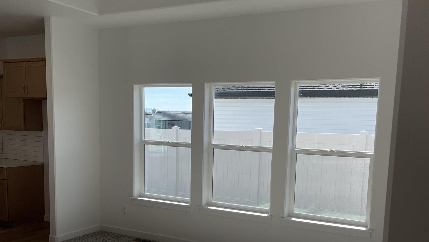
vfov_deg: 30.8
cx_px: 214
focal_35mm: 38
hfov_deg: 52.8
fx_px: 432
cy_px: 173
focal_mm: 4.2
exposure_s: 1/1383
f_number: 1.6
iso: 32
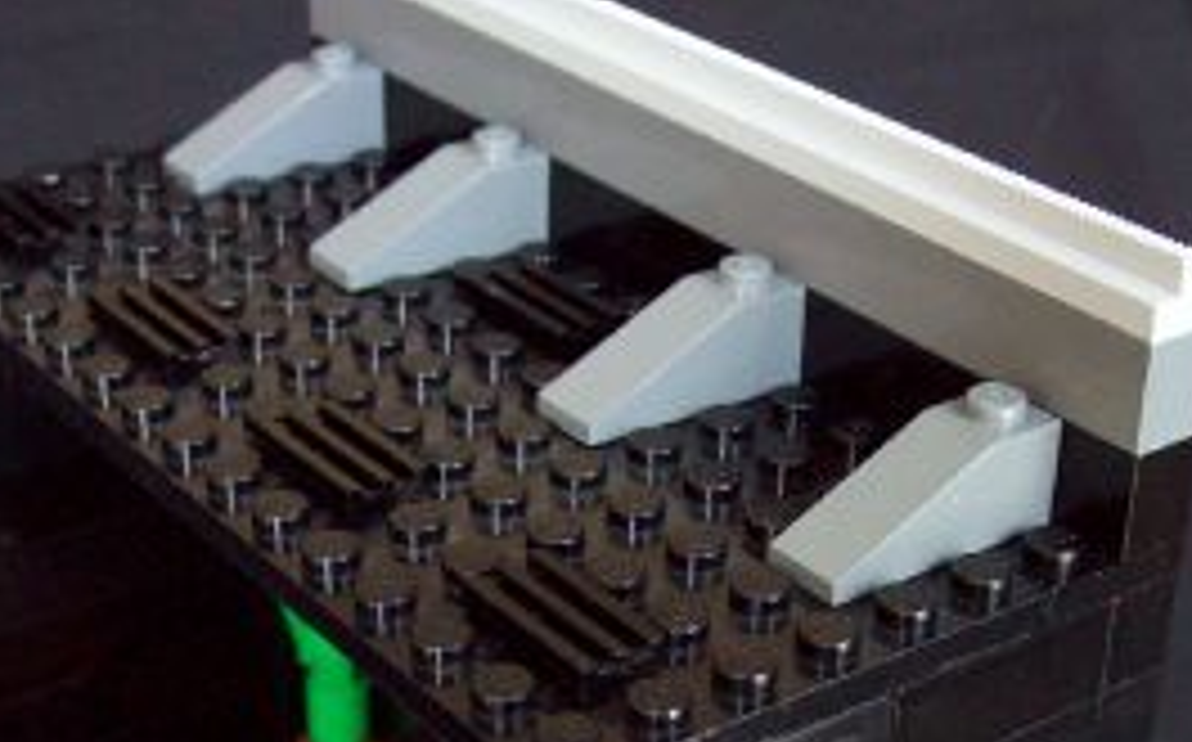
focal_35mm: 72
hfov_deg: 28.6
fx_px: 2337
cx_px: 562
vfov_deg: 17.8
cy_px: 668
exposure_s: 1/8
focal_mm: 7.6
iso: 160
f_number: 3
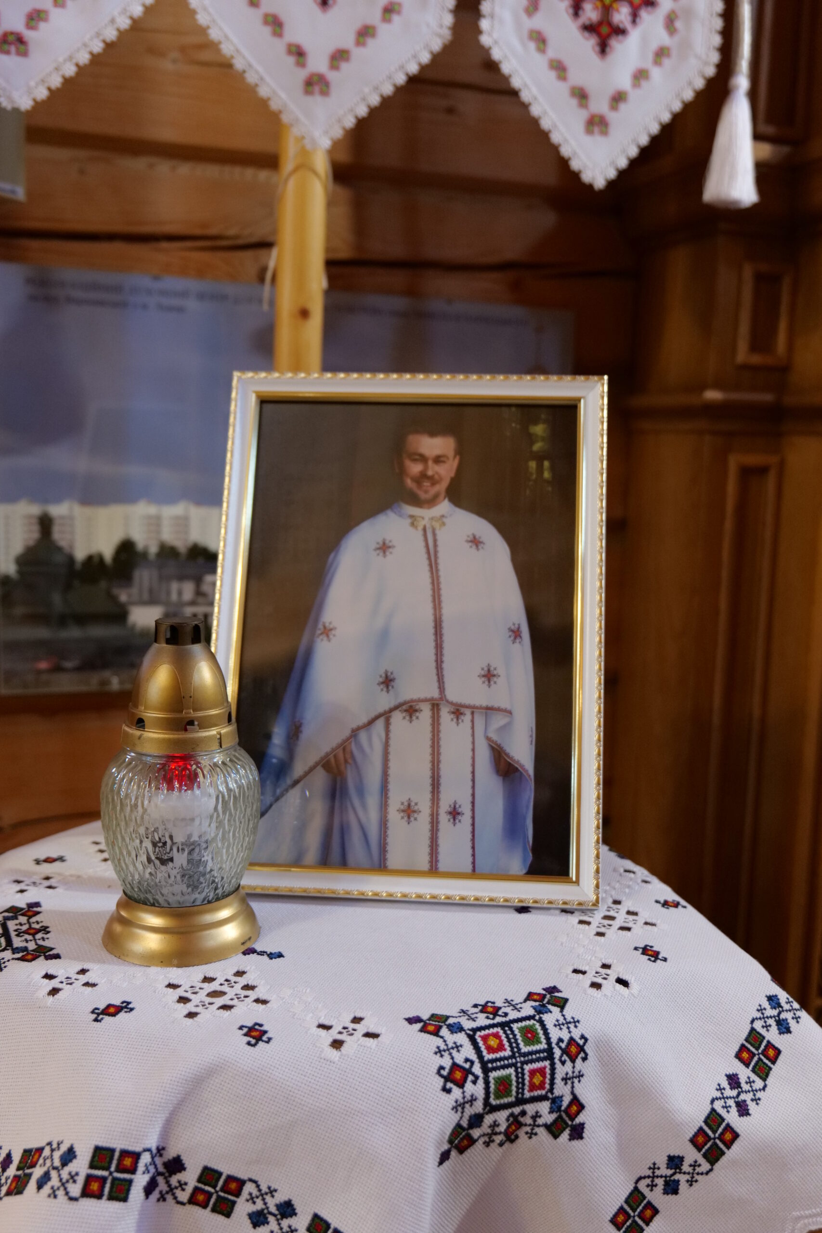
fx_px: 1164
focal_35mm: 34
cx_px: 411
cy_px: 616
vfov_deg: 55.8
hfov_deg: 38.9
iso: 5000
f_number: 4.4
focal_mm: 34
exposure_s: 1/60
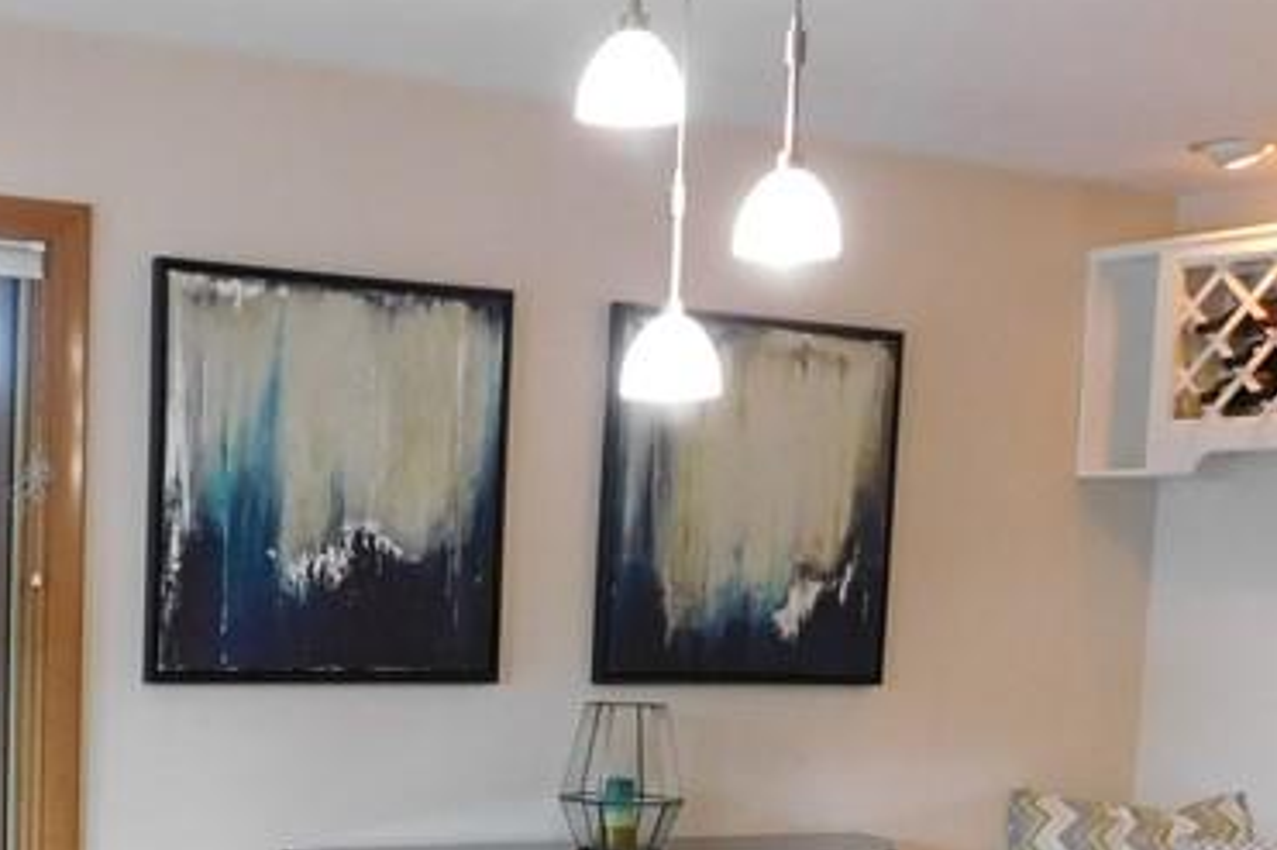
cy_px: 912
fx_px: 2340
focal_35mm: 66
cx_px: 238
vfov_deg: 19.8
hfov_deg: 29.7
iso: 320
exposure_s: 1/30
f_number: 3
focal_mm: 4
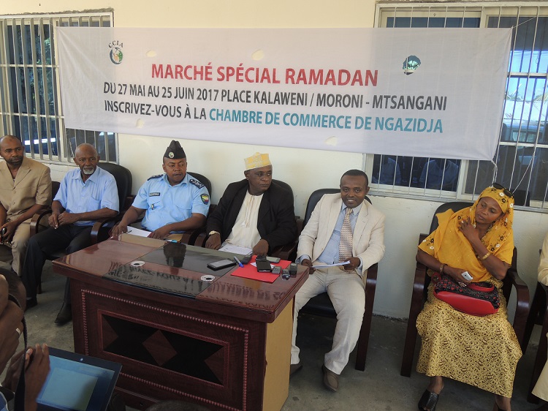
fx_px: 443
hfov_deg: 63.5
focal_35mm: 28
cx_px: 274
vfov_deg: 49.7
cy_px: 206
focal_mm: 5
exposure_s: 1/60
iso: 100
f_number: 2.8
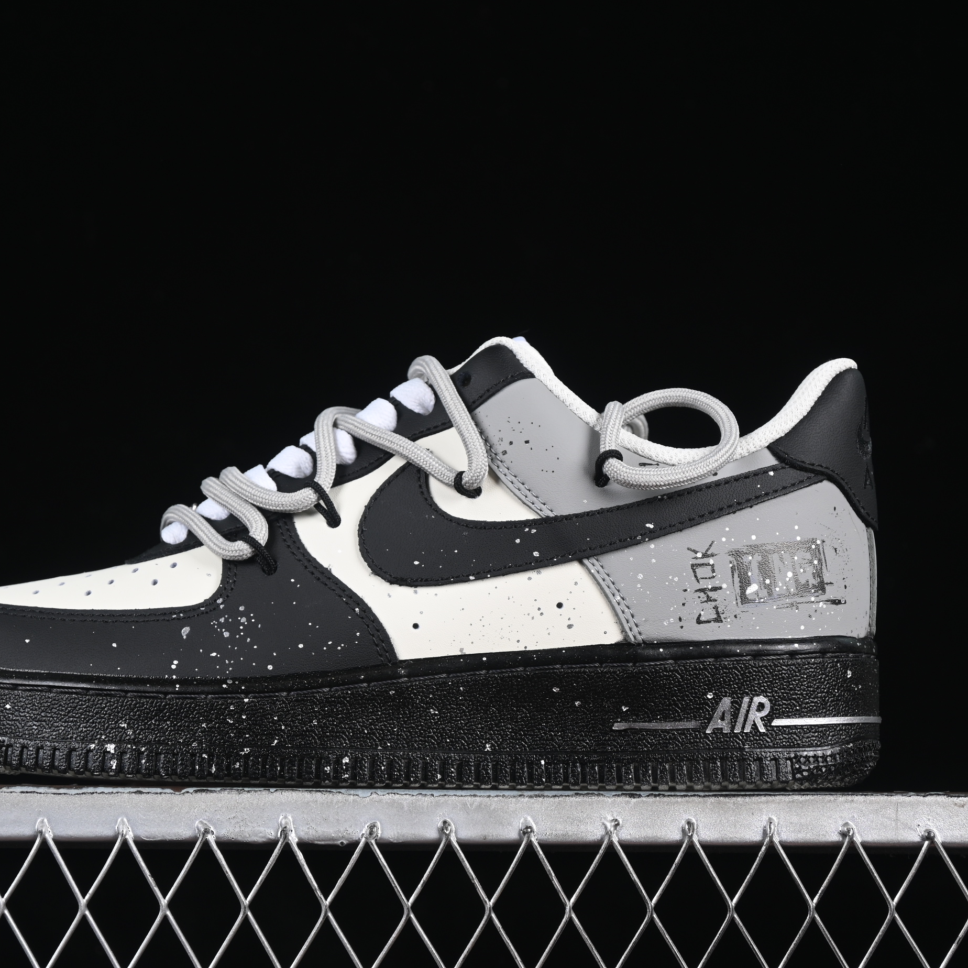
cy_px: 482
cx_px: 394
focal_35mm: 96
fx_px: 3037
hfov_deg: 18.1
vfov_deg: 18.1
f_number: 6.3
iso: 160
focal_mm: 50
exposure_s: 1/60
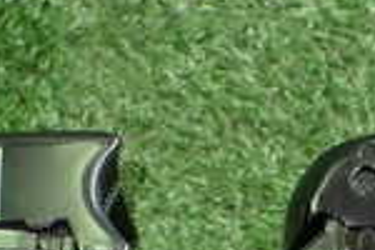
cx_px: 335
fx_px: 1302
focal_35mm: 125
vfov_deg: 10.8
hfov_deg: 16.2
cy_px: 310
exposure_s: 1/100
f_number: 2.3
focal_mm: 5.4
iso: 800
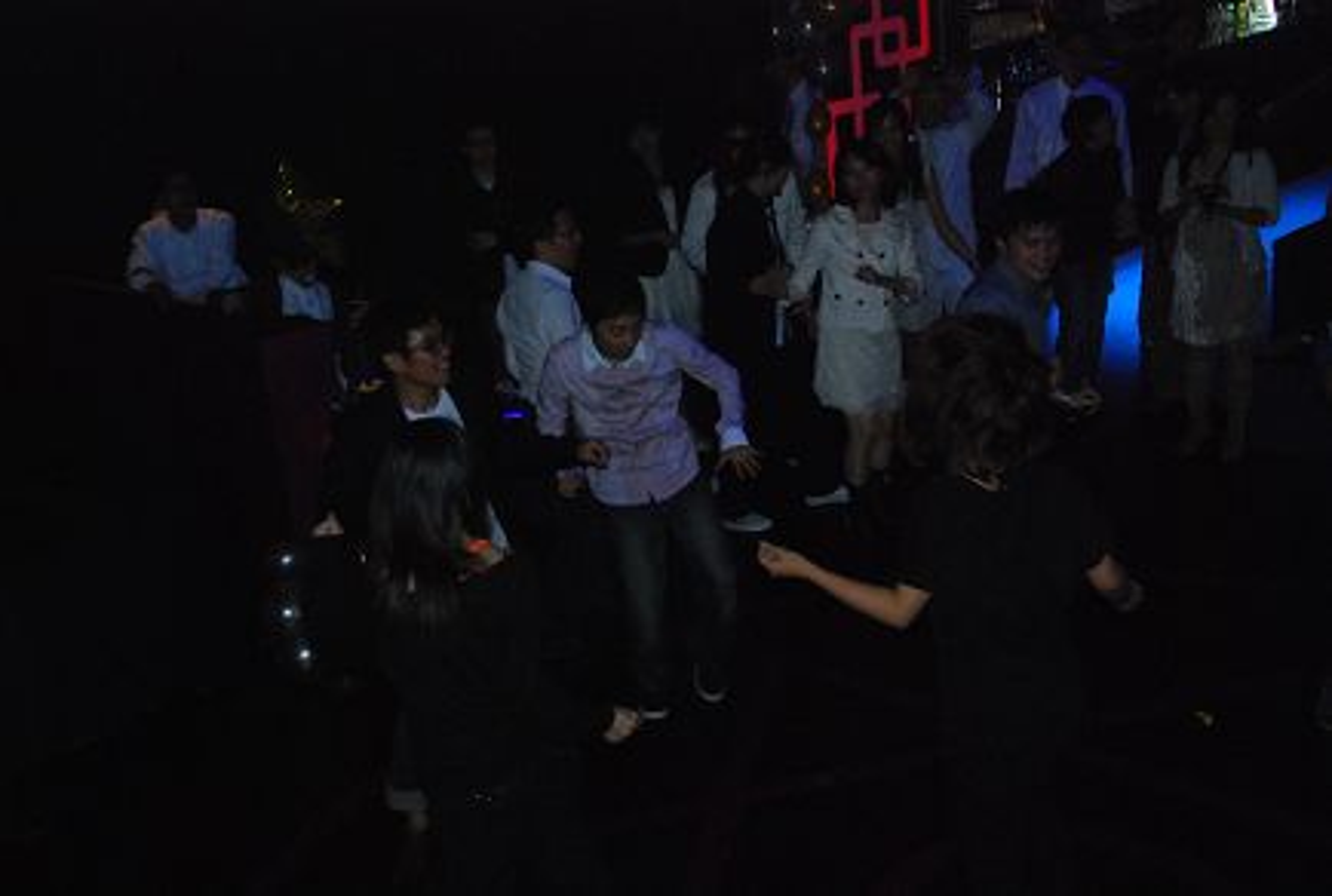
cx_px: 666
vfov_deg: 33.2
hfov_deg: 47.8
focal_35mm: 40
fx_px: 1503
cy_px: 448
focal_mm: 27
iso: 1600
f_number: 4
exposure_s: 1/80
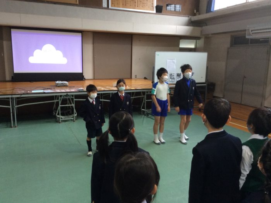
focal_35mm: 32
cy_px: 102
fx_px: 250
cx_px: 136
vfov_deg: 44.1
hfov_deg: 56.9
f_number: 2.4
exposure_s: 1/24
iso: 64
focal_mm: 3.3
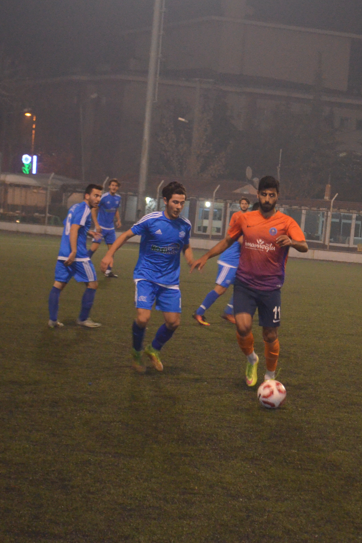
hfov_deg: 10.4
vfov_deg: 15.7
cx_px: 323
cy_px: 268
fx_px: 1973
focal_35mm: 131
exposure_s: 1/60
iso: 3200
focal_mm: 55
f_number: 5.6
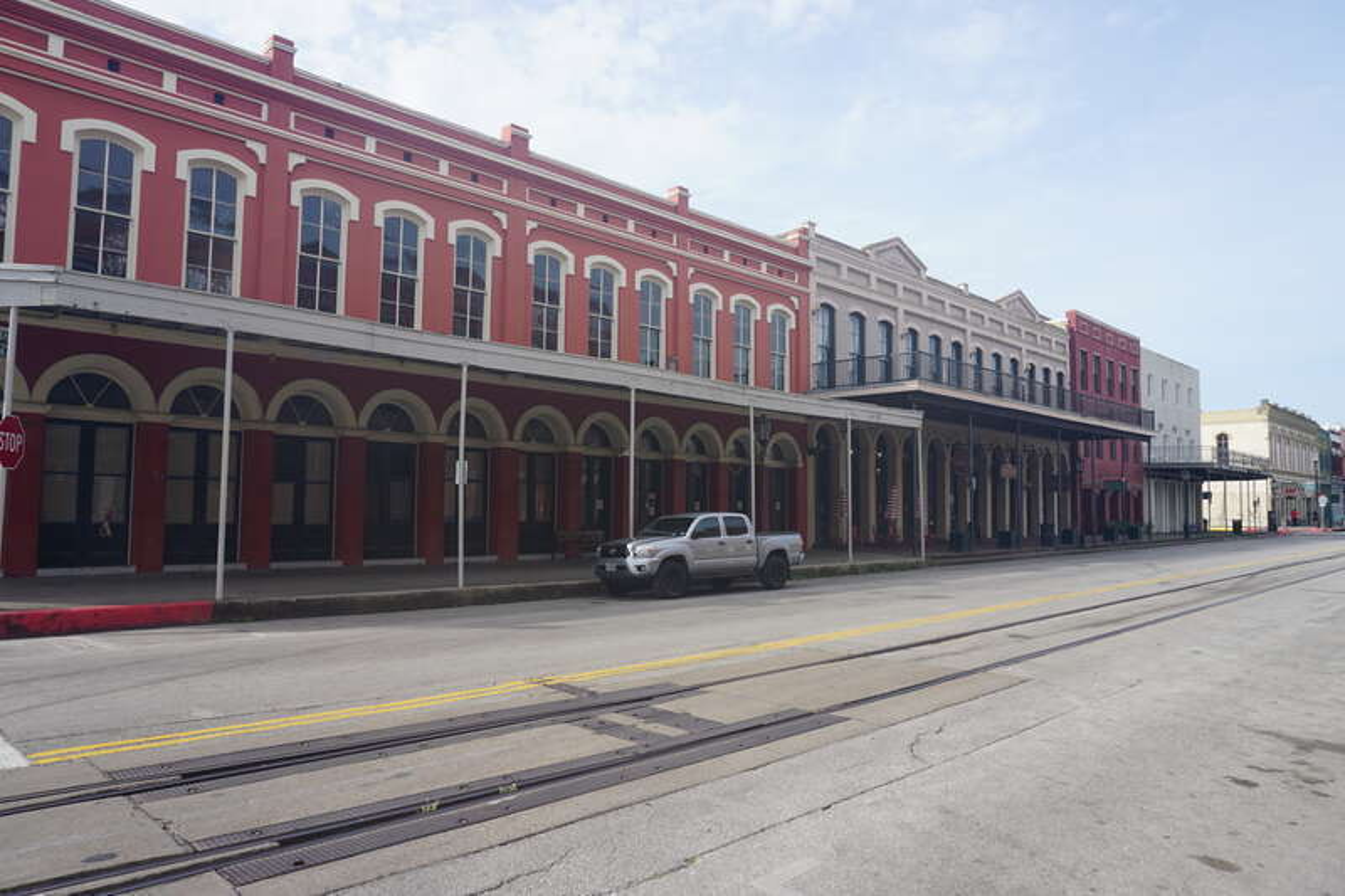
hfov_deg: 73.8
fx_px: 896
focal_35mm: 24
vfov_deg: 53.1
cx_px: 672
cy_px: 448
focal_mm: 16
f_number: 10
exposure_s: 1/100
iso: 100
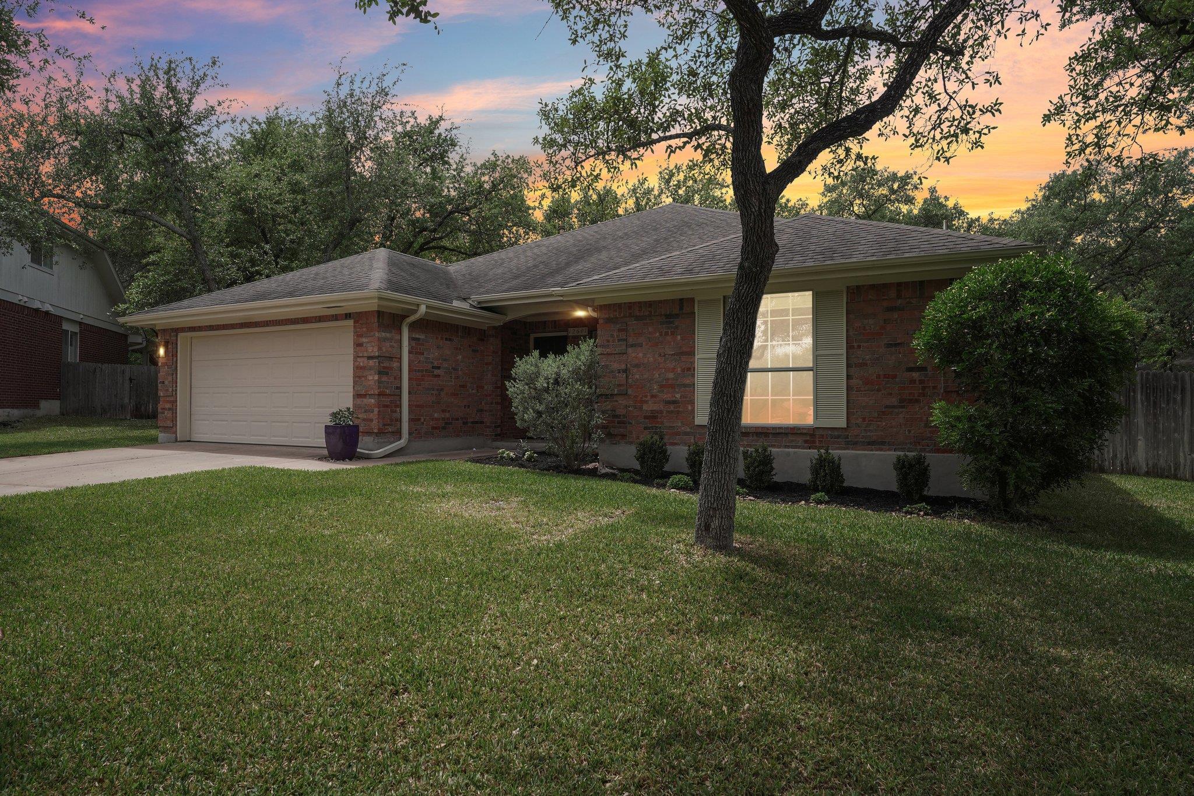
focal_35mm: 21
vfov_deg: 60.4
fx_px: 683
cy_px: 398
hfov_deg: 82.3
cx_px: 597
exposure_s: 1/500
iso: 400
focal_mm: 20.6
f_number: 8
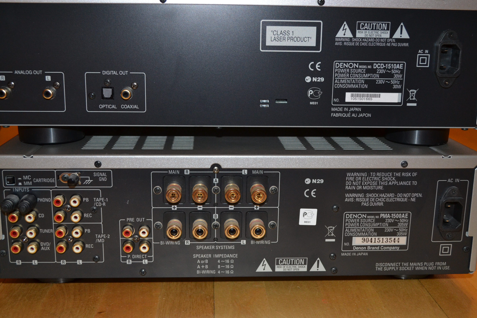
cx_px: 238
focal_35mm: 45
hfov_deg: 43.6
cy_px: 159
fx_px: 596
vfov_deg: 29.9
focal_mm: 30
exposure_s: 1/60
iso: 1100
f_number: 4.5
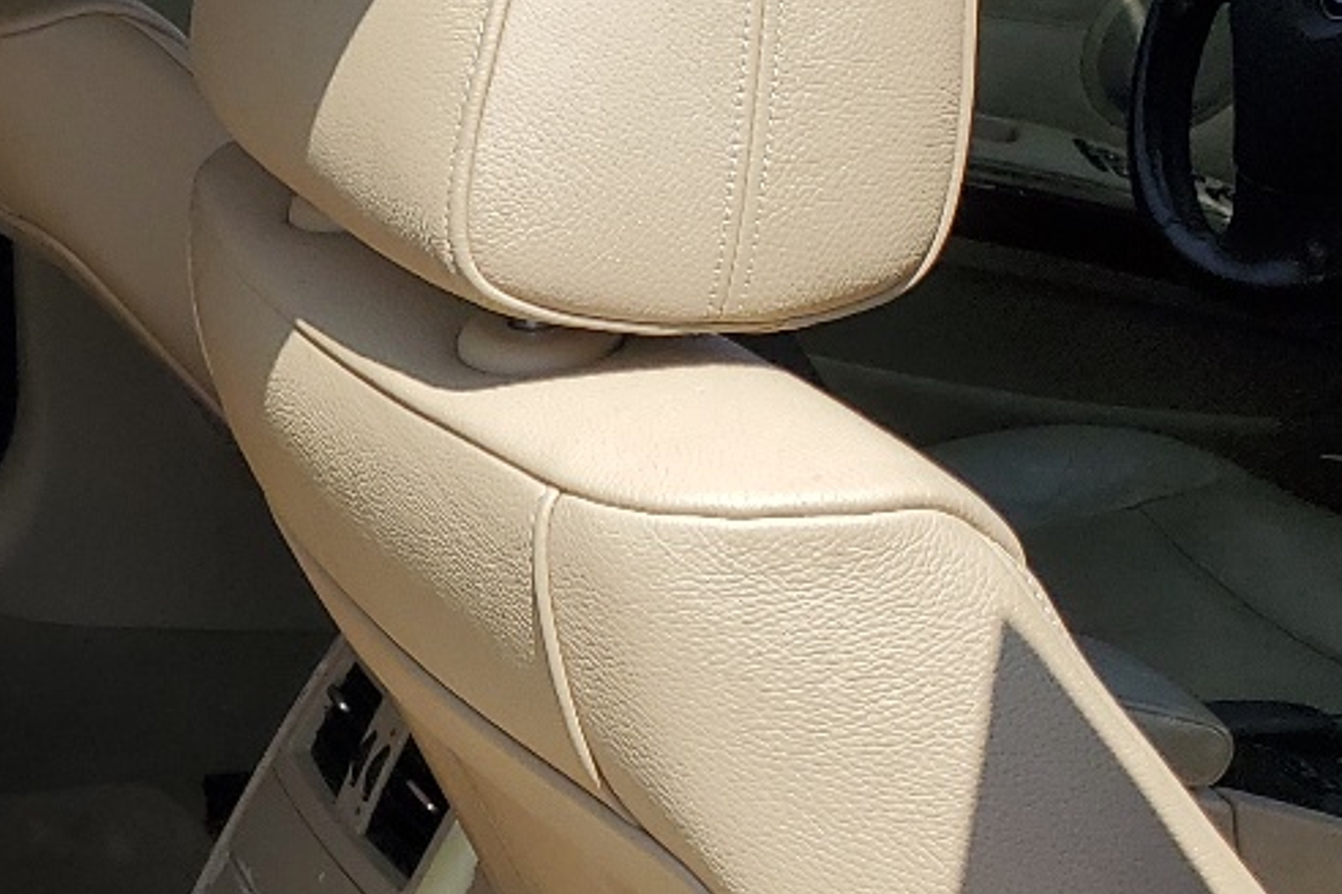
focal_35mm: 88
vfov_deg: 15.5
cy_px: 447
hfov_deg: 20.5
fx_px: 3280
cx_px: -537
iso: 50
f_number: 1.5
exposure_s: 1/2000
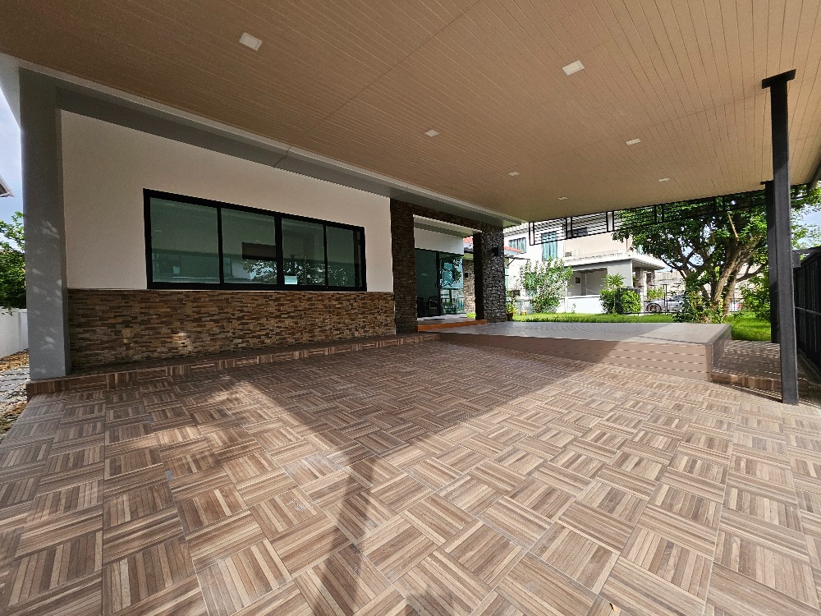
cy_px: 308
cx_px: 410
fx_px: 308
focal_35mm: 13
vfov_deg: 89.9
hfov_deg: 106.2
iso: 32
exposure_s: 1/397
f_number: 2.2
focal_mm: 1.74
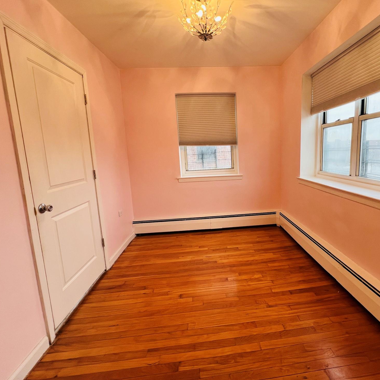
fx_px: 199
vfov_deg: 87.4
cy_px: 182
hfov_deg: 86.5
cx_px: 224
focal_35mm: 16
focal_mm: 1.57
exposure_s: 1/120
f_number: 1.8
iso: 80
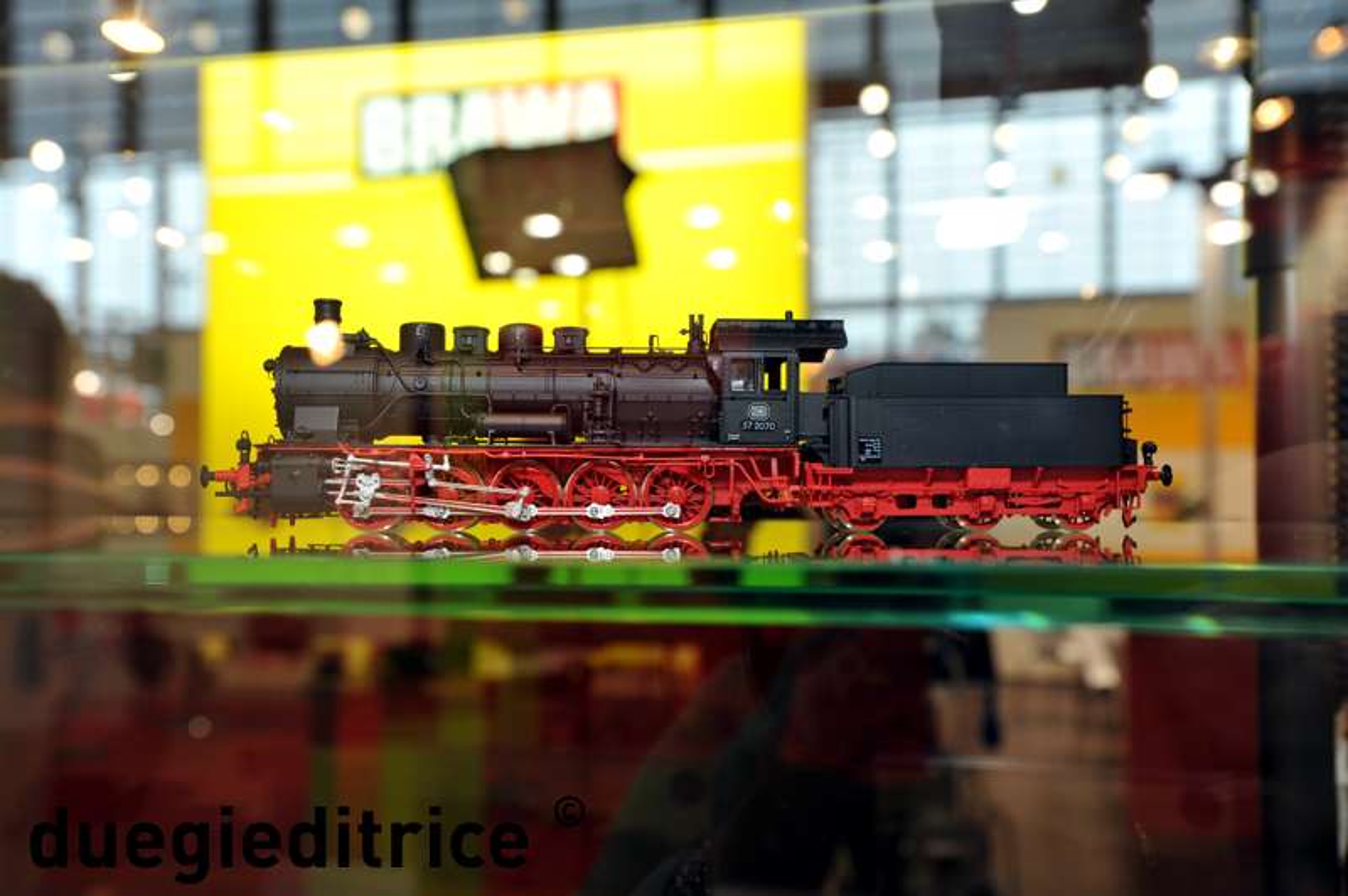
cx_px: 674
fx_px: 1309
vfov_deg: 37.8
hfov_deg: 54.5
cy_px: 448
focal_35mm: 35
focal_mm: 35
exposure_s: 1/80
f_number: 8
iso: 800
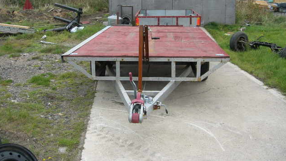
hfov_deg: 48.4
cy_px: 65
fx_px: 319
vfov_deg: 28.3
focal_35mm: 42
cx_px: 143
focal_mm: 7.8
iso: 50
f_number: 2.8
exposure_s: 1/300
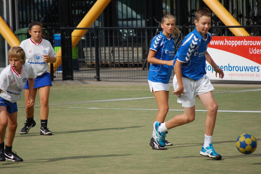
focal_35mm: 300
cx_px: 130
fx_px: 2172
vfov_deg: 4.6
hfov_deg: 6.9
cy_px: 87
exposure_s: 1/1600
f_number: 5.6
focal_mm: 200
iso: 400
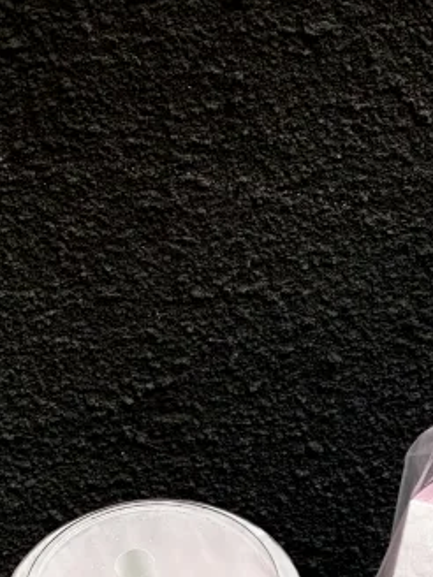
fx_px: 2819
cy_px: 563
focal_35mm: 169
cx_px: 419
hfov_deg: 8.7
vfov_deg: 11.6
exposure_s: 1/50
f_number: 2.8
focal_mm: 9
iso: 125
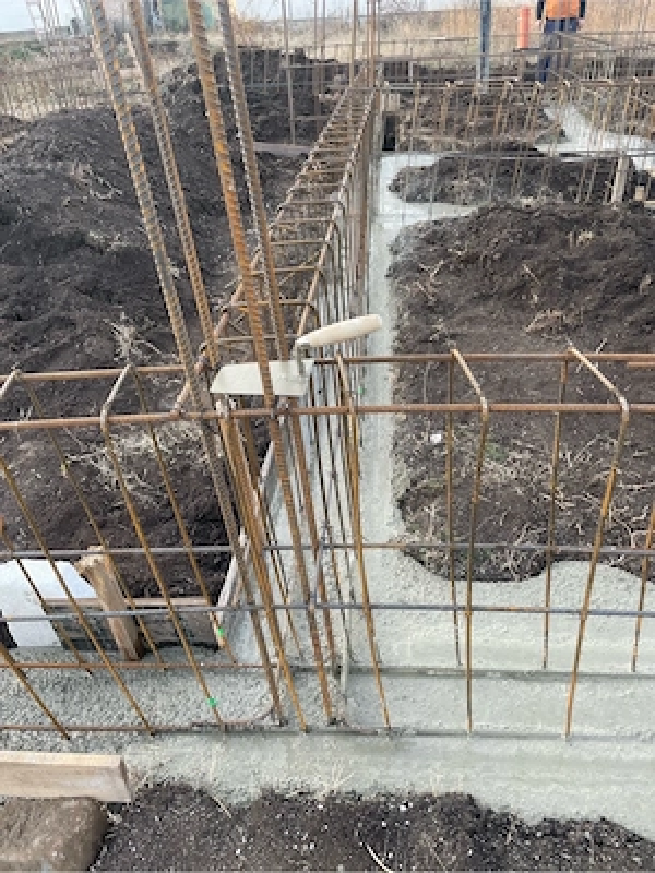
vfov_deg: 67.3
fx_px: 656
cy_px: 436
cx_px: 328
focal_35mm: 26
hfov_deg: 53.1
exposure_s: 1/121
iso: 32
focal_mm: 4.2
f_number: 1.6
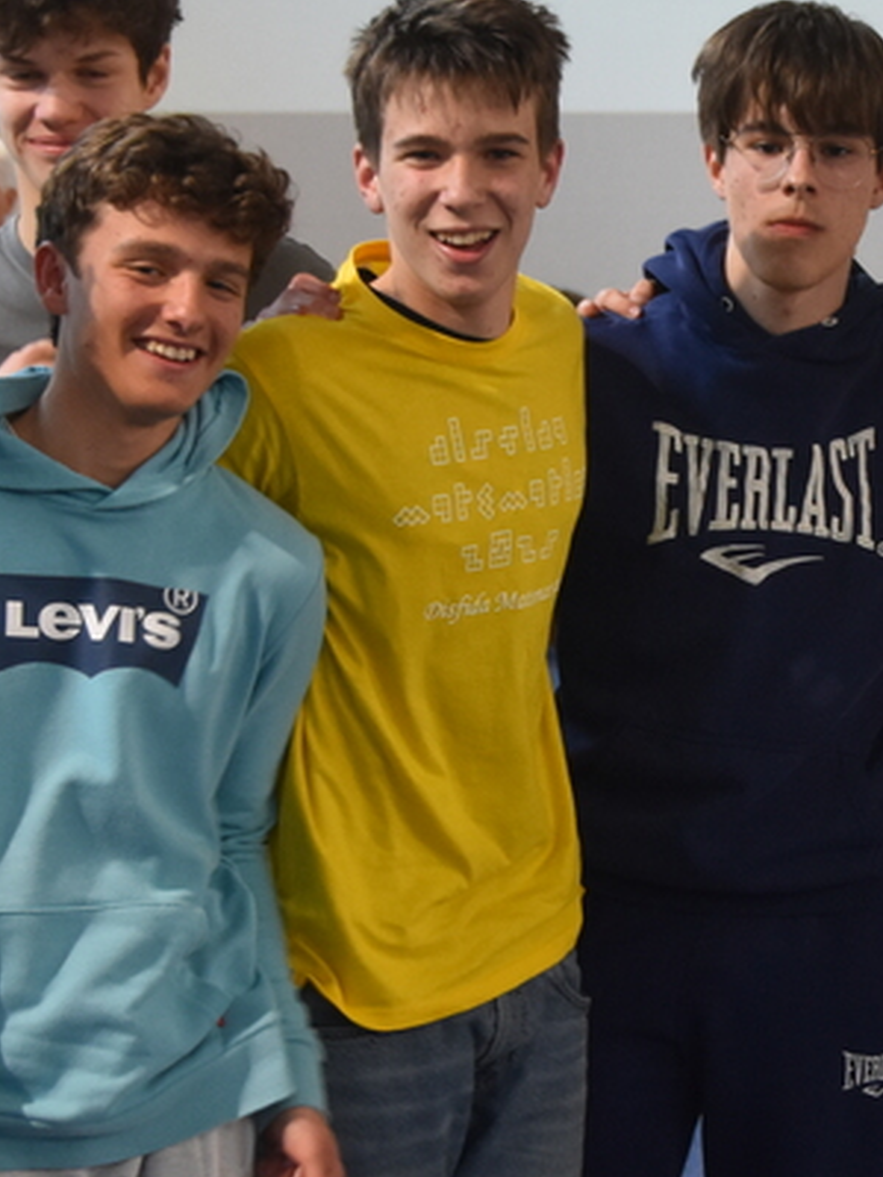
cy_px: 677
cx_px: 859
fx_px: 4266
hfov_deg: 11.7
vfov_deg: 15.7
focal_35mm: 125
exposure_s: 1/60
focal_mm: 29
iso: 900
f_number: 4
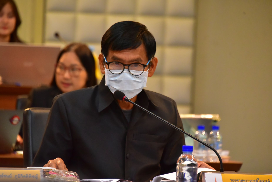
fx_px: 1890
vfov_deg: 5.5
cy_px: 91
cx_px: 136
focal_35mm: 250
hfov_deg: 8.2
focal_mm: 250
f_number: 6.3
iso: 8000
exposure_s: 1/160
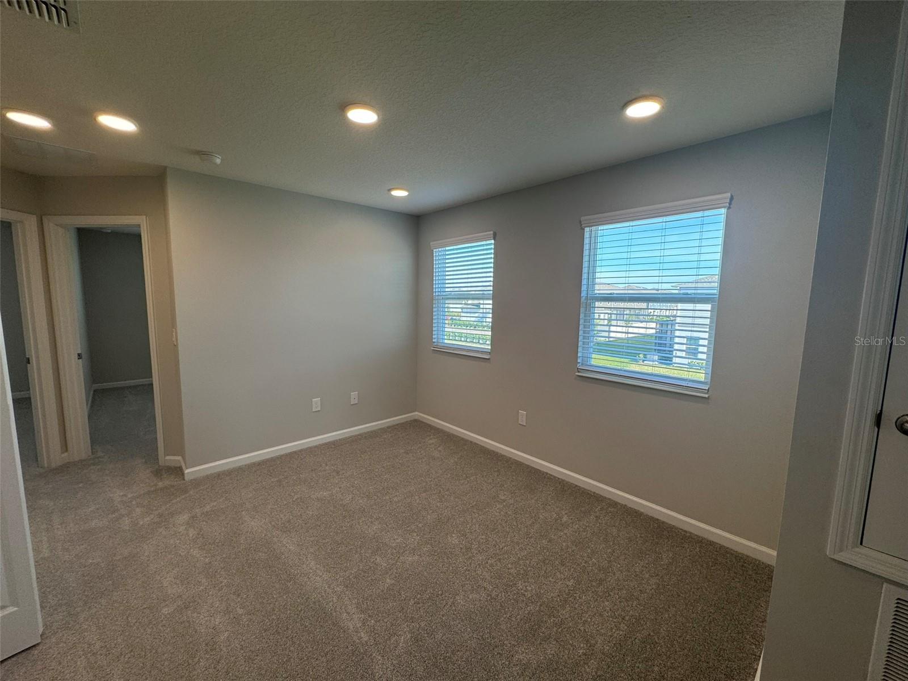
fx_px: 367
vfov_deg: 85.7
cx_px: 454
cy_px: 340
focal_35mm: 14
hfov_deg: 102.1
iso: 64
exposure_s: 1/120
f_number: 2.2
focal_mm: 2.22
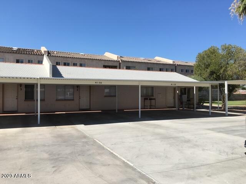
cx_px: 123
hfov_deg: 61.7
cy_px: 92
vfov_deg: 48.2
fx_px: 206
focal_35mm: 29
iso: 25
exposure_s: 1/1508
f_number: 2.2
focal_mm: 4.15
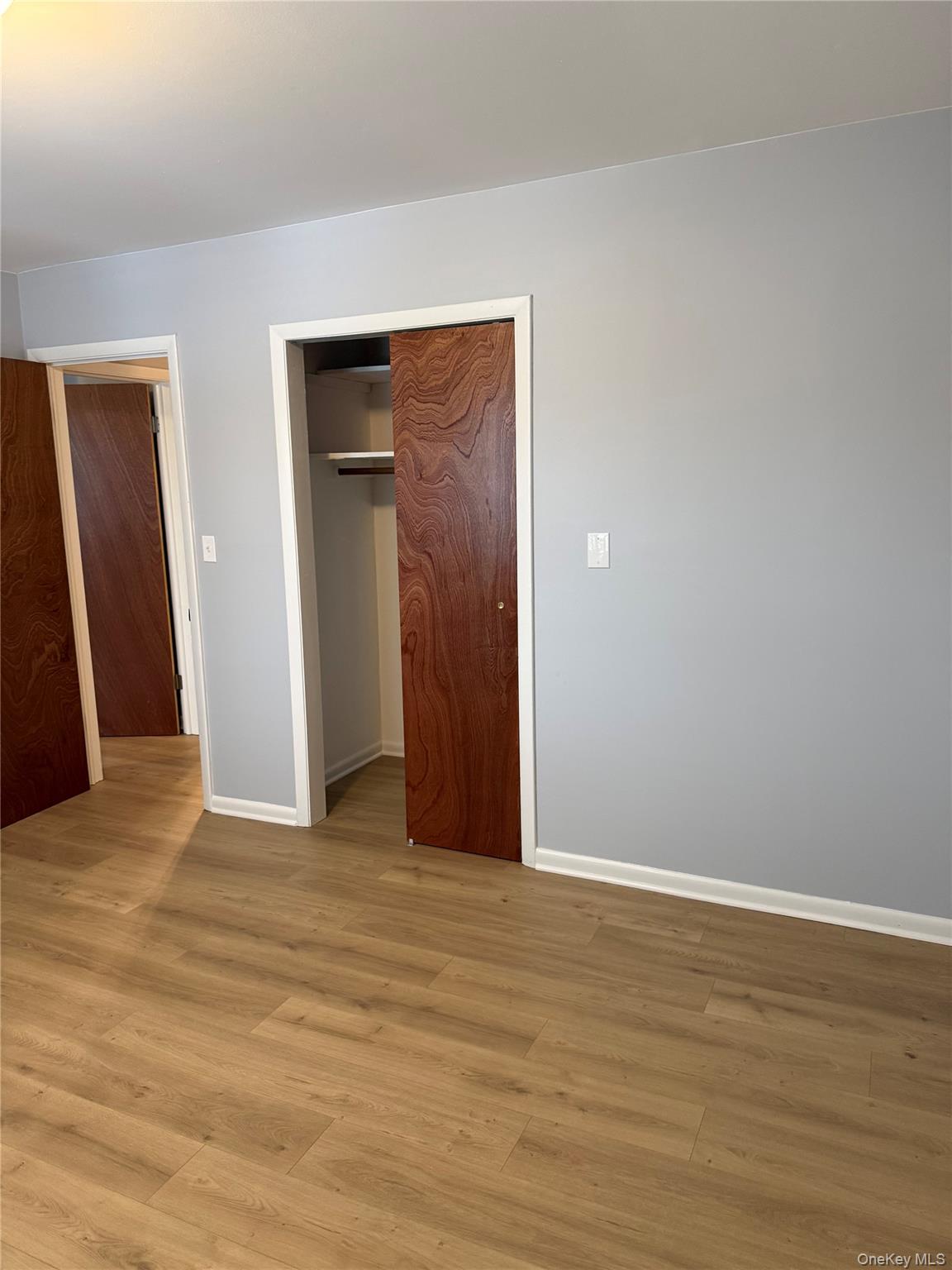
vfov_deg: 71.6
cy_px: 635
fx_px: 880
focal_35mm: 24
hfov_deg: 56.8
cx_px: 476
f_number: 1.78
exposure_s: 1/60
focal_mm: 6.76
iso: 250
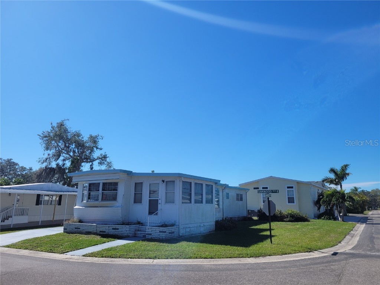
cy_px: 142
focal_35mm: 26
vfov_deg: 53.1
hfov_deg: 67.3
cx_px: 190
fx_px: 285
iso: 40
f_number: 1.8
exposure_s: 1/3291
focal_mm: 5.4
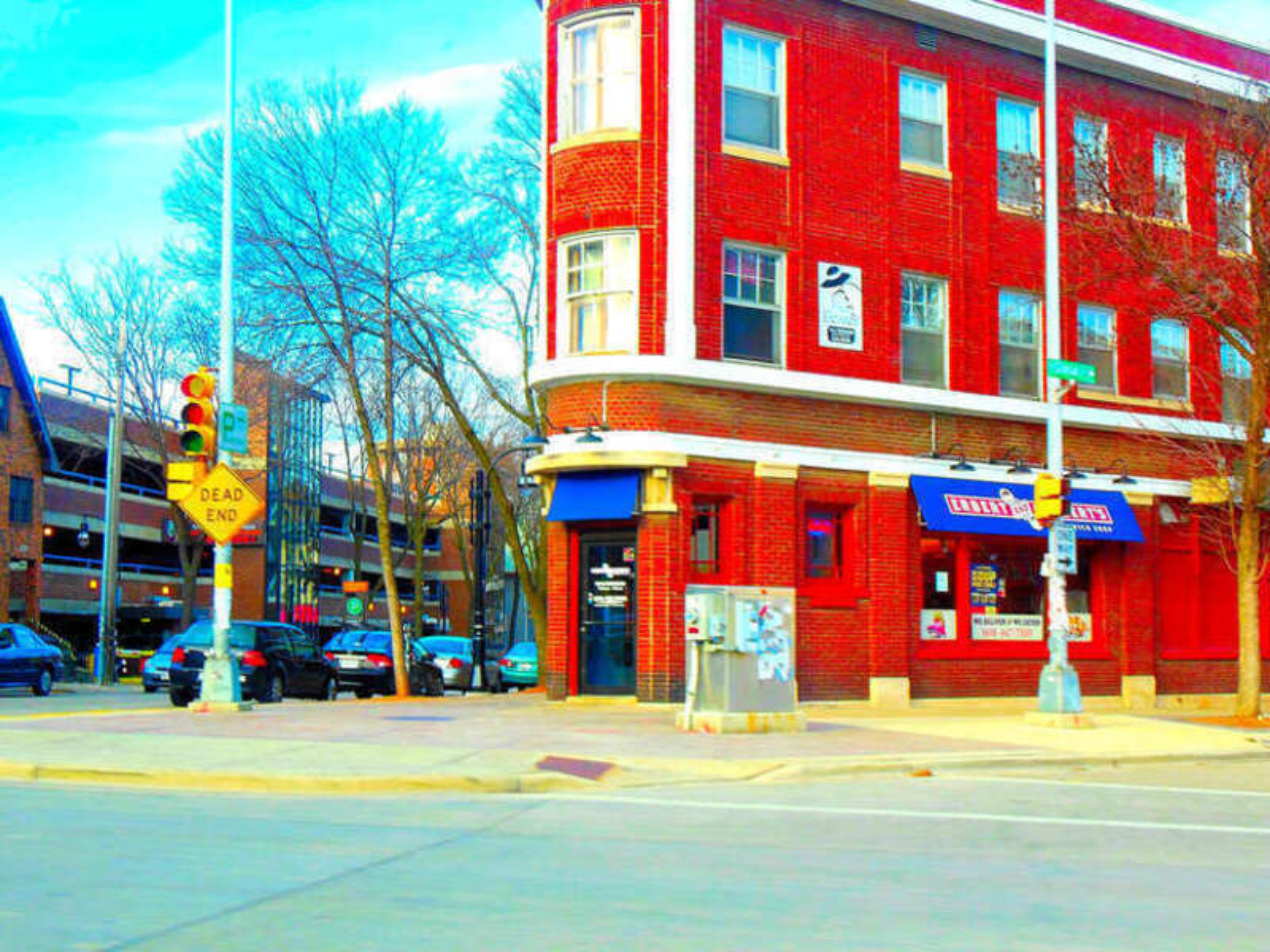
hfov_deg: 38.2
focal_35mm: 50
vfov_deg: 29.1
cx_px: 635
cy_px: 476
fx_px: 1834
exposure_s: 1/250
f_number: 4
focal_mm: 8.9
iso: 200
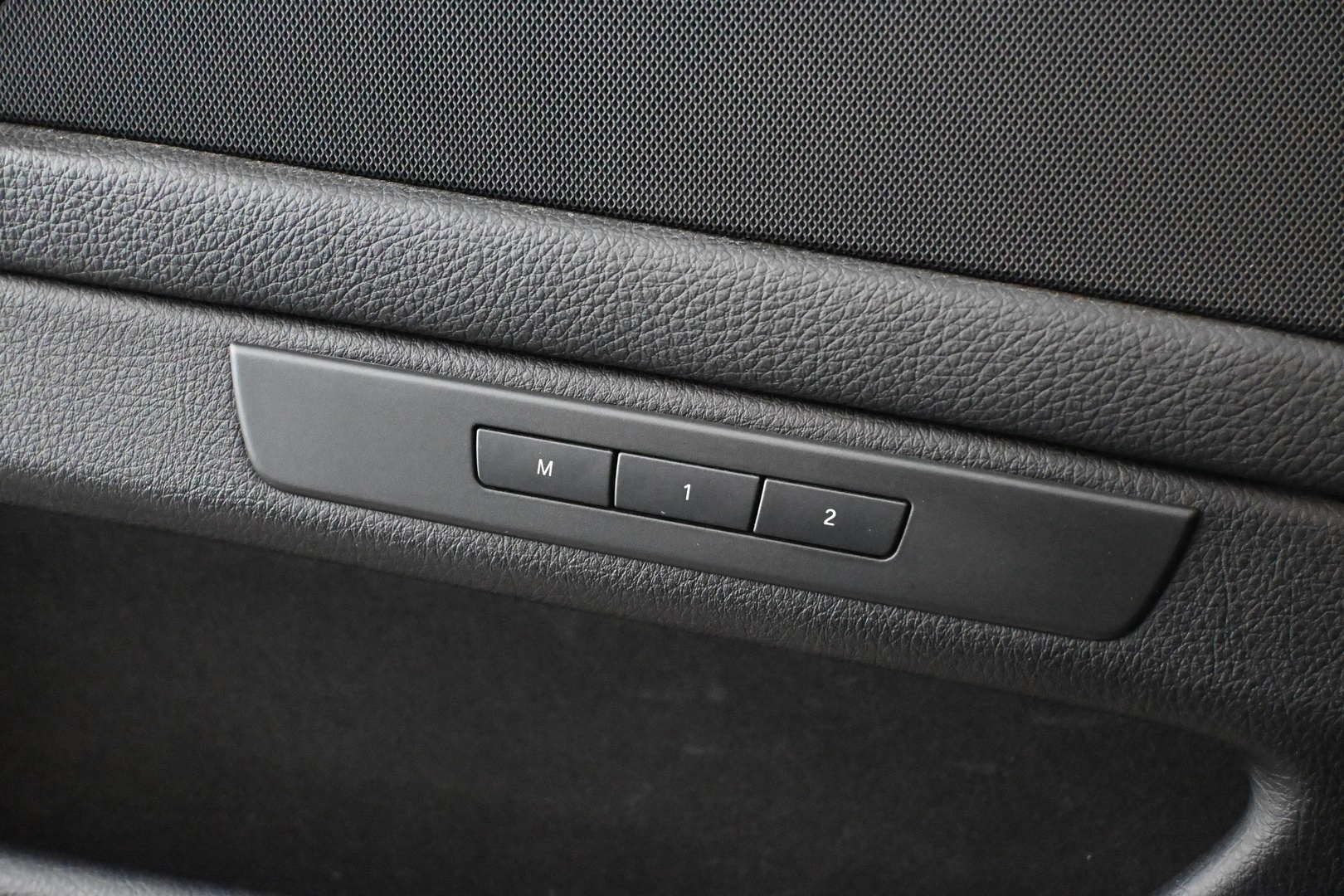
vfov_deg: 23.8
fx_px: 2128
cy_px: 448
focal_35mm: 57
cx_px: 672
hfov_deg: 35.1
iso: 12800
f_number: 5.6
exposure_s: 1/30
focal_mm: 38
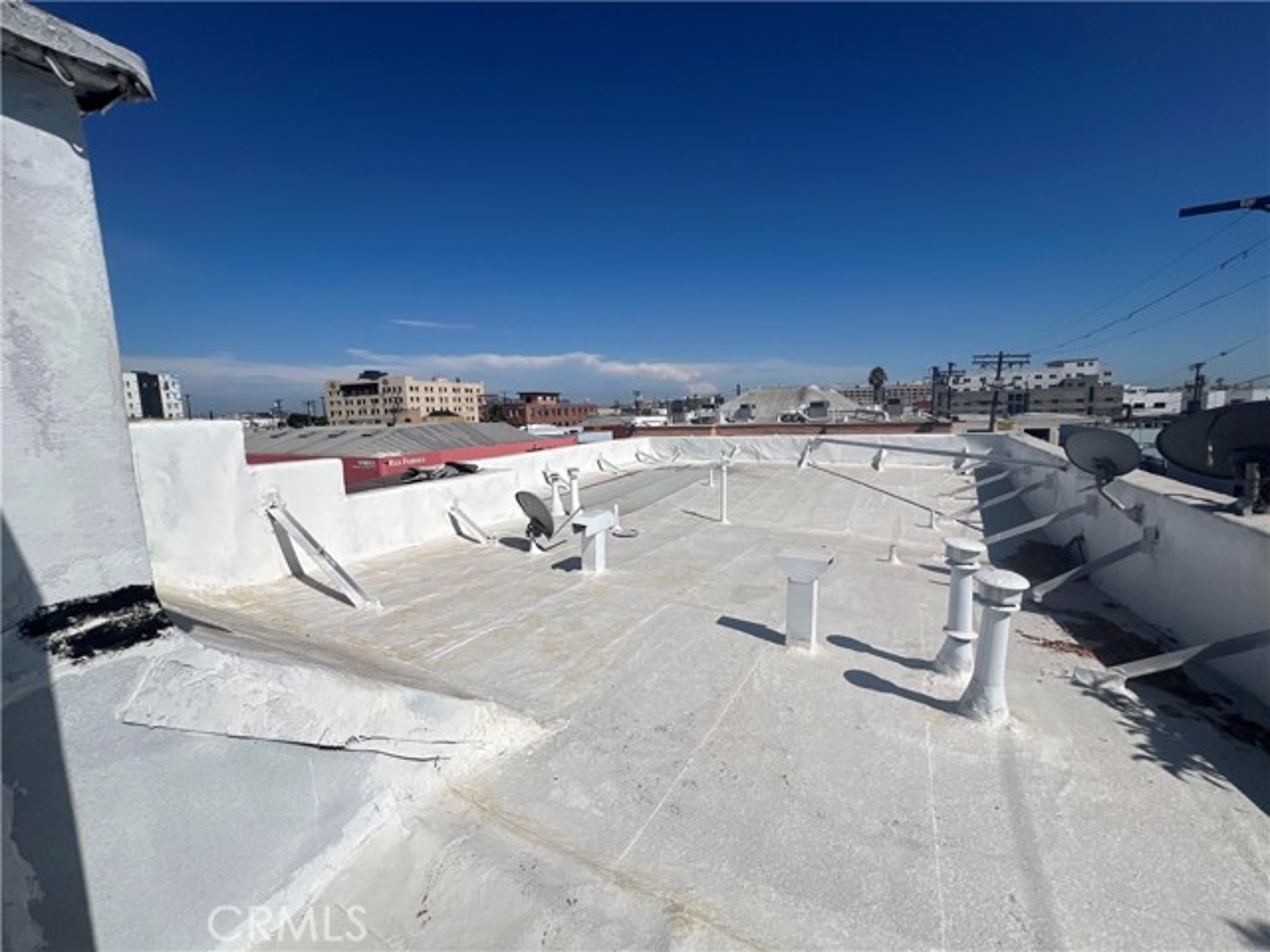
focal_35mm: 13
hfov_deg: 106.2
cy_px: 476
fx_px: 477
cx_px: 635
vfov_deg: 89.9
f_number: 1.8
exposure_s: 1/6494
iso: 40
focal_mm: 1.57
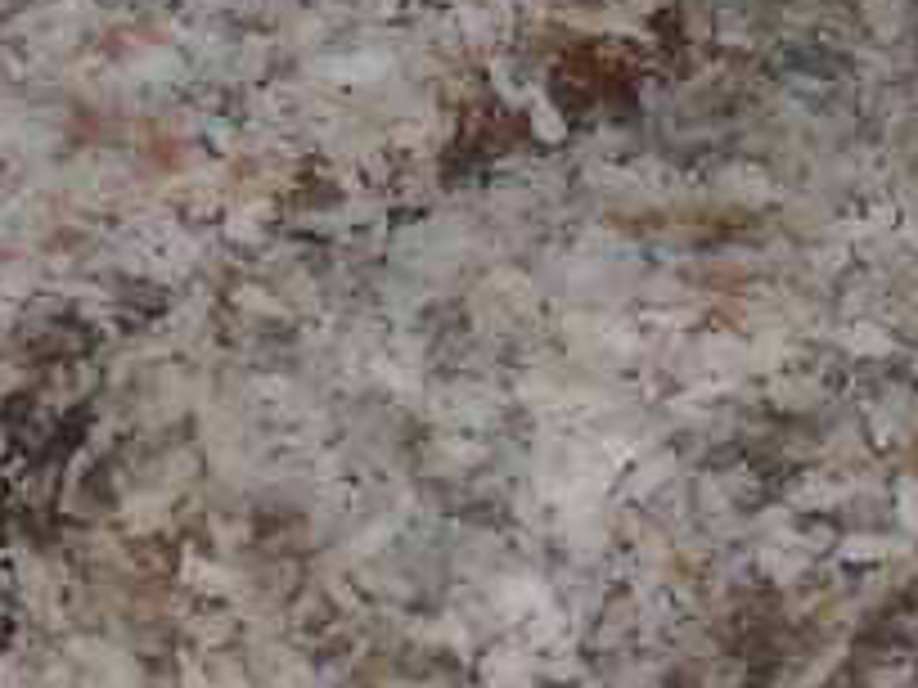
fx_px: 10104
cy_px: 405
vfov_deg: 3.9
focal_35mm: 381
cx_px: 459
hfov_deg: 5.2
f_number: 3.9
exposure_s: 1/125
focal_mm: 12.3
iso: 200
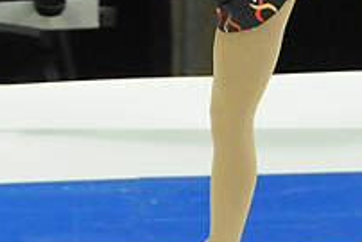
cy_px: -64
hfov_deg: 1.7
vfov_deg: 1.2
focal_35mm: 1186
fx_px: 11934
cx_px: 154
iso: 3200
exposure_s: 1/500
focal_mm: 200
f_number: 5.6
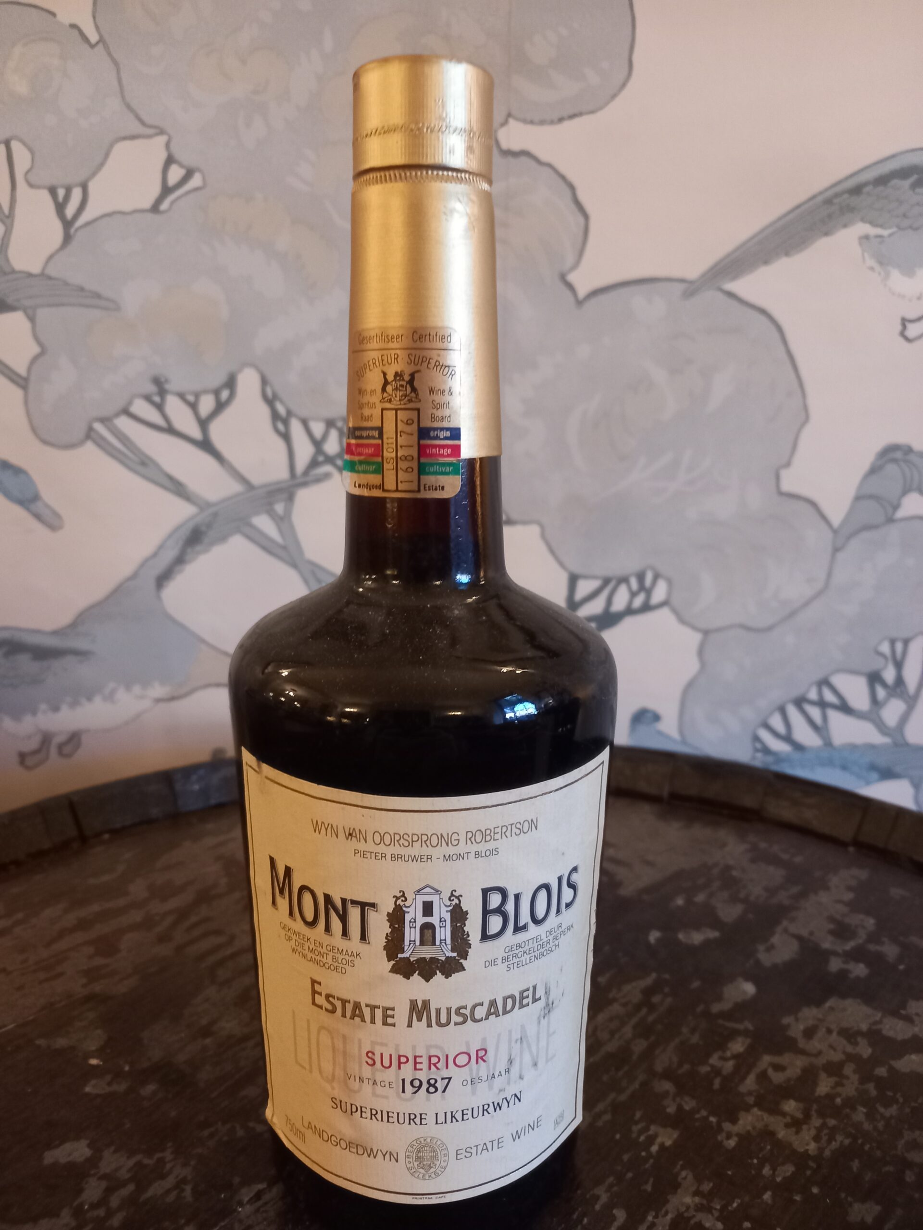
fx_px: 889
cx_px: 462
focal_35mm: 25
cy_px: 615
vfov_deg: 69.4
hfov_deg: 54.9
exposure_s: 1/24
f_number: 2
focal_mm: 4.6
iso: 400
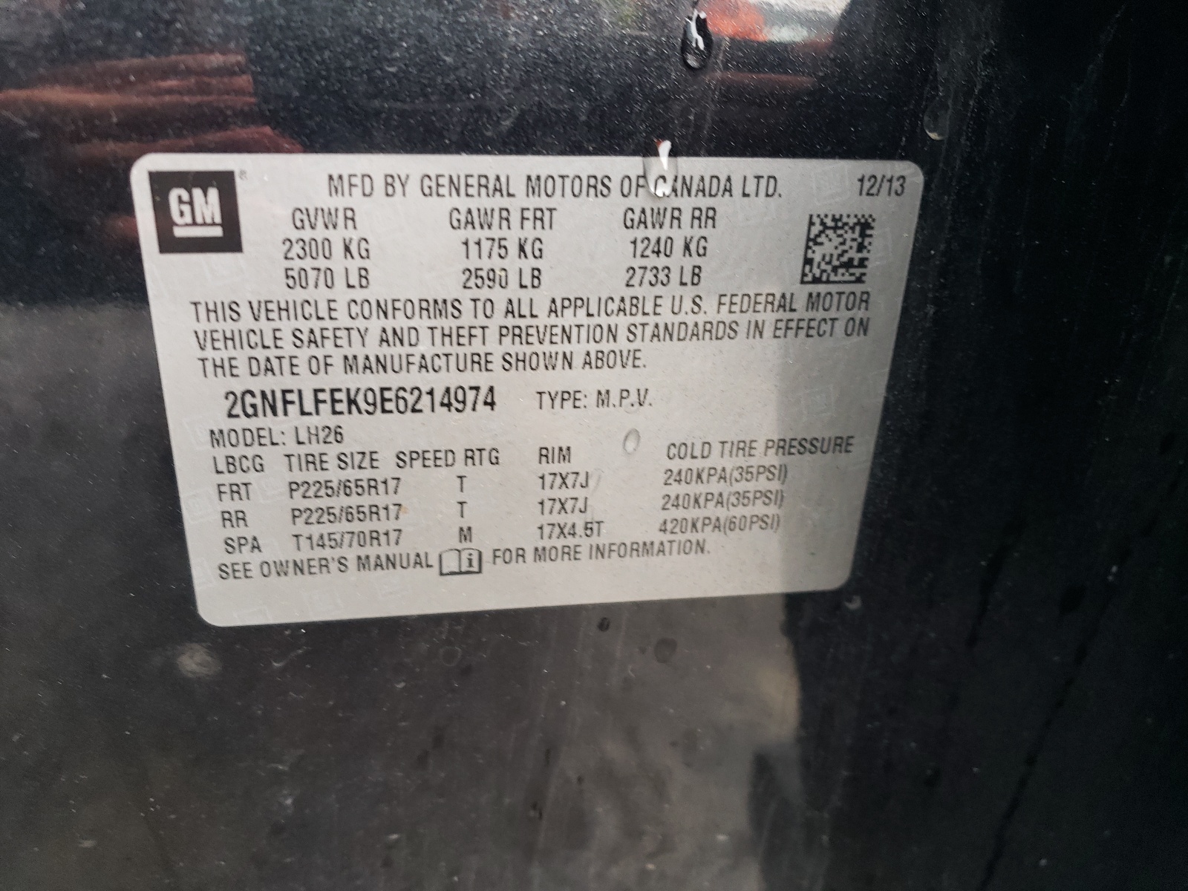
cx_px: 594
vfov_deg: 53.1
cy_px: 446
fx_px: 892
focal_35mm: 26
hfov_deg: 67.3
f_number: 1.5
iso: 101
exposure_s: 1/60.2
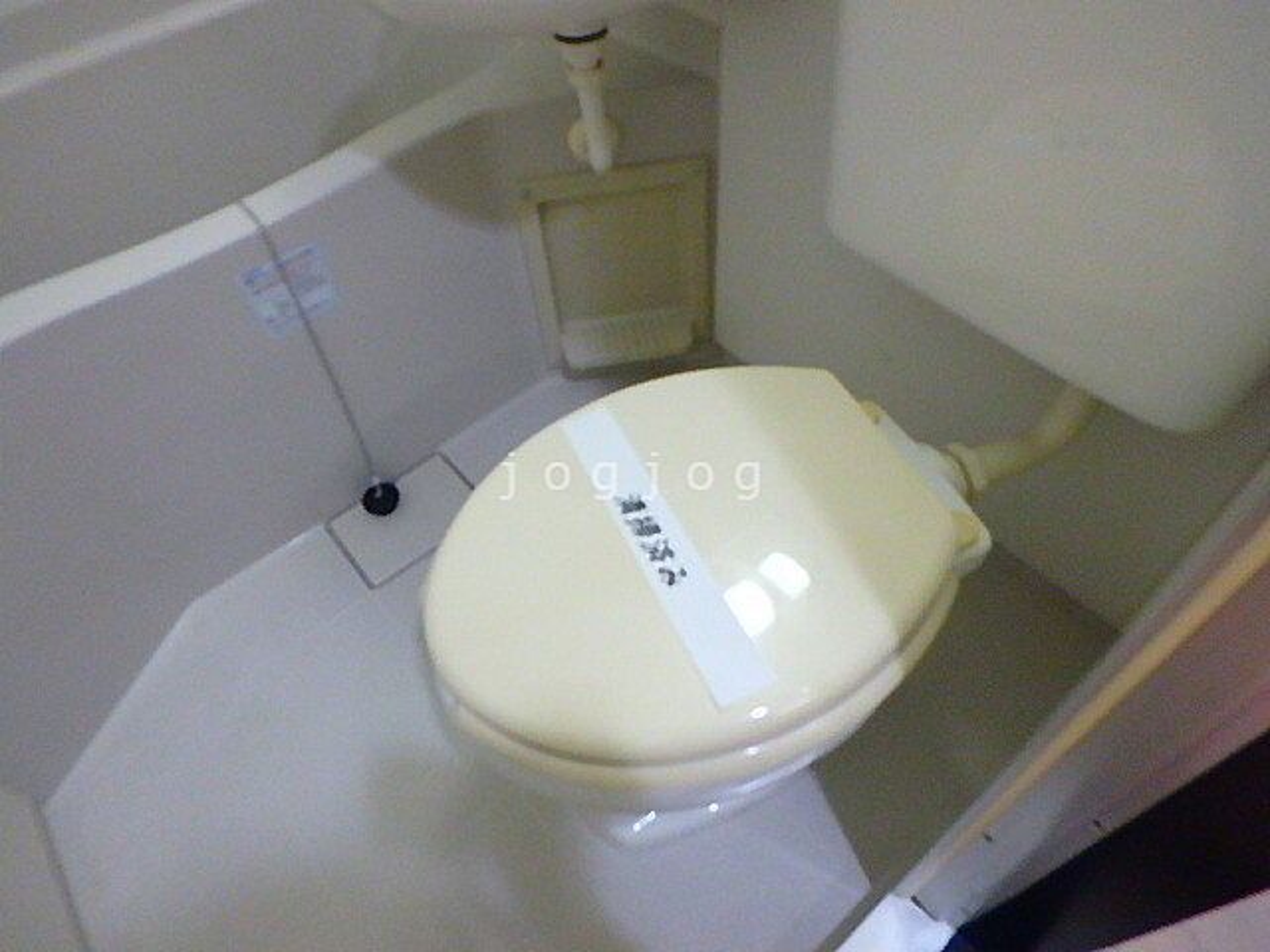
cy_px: 476
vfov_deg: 58.9
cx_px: 635
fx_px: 844
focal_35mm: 23
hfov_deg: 73.9
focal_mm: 4
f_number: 3.8
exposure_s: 1/30
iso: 800
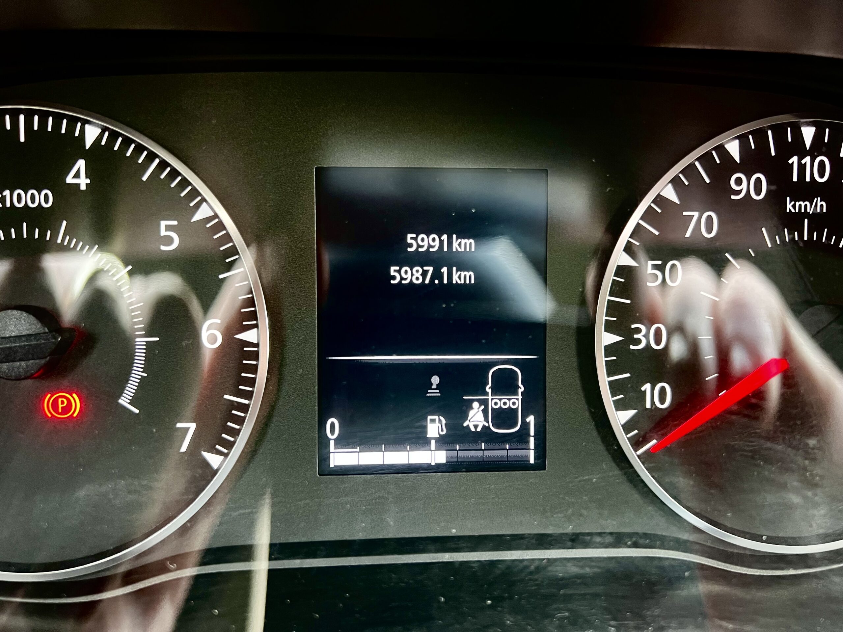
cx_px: 422
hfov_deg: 67.3
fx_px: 633
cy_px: 316
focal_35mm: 26
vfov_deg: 53.1
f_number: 1.5
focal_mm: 5.7
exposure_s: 1/60
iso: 500
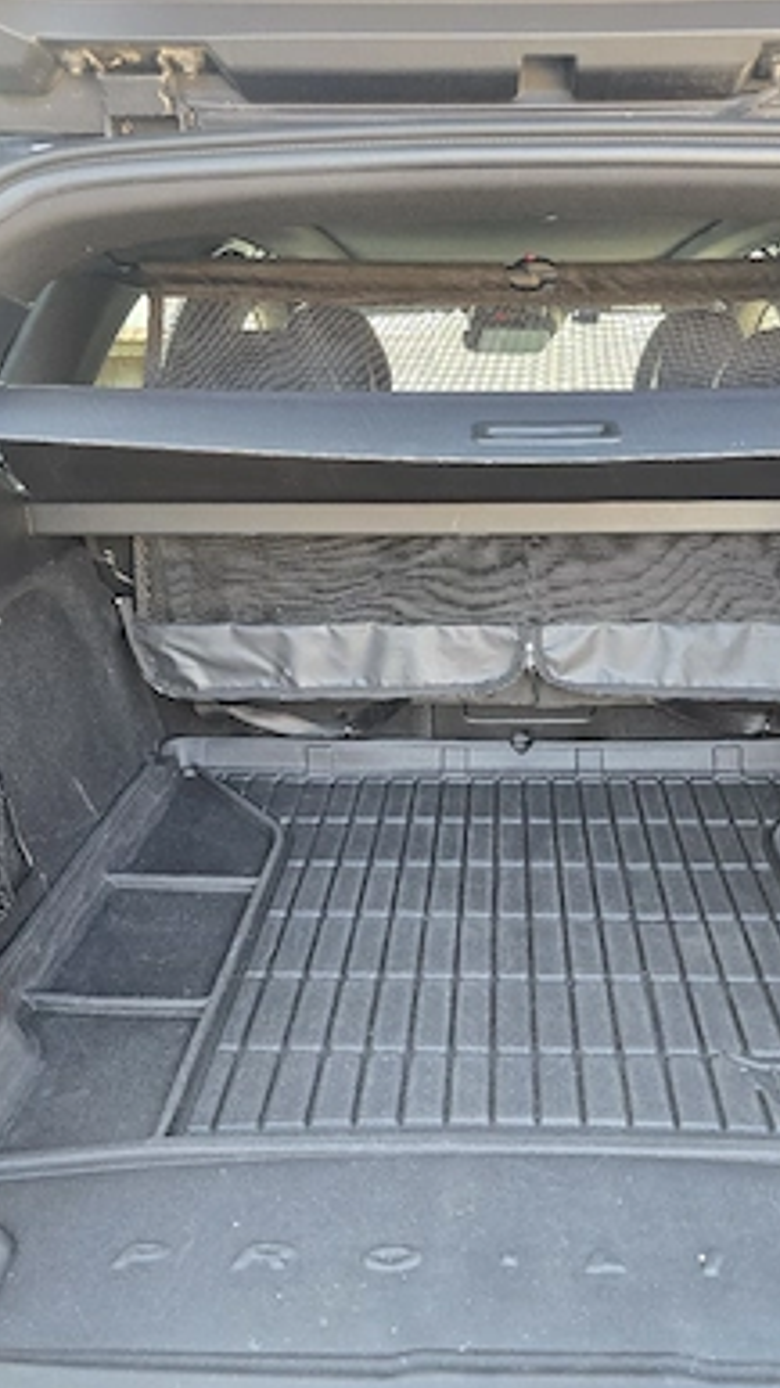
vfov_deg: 71.9
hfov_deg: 43.9
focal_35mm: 26
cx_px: 503
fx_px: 956
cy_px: 708
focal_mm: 6.3
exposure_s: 1/101
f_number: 1.7
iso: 200
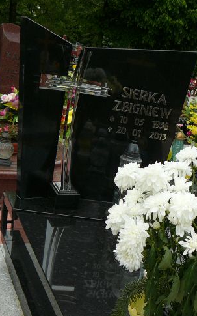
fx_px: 421
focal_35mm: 49
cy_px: 195
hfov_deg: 26.2
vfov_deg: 40.8
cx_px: 128
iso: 80
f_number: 2.8
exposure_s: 1/640
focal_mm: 5.2
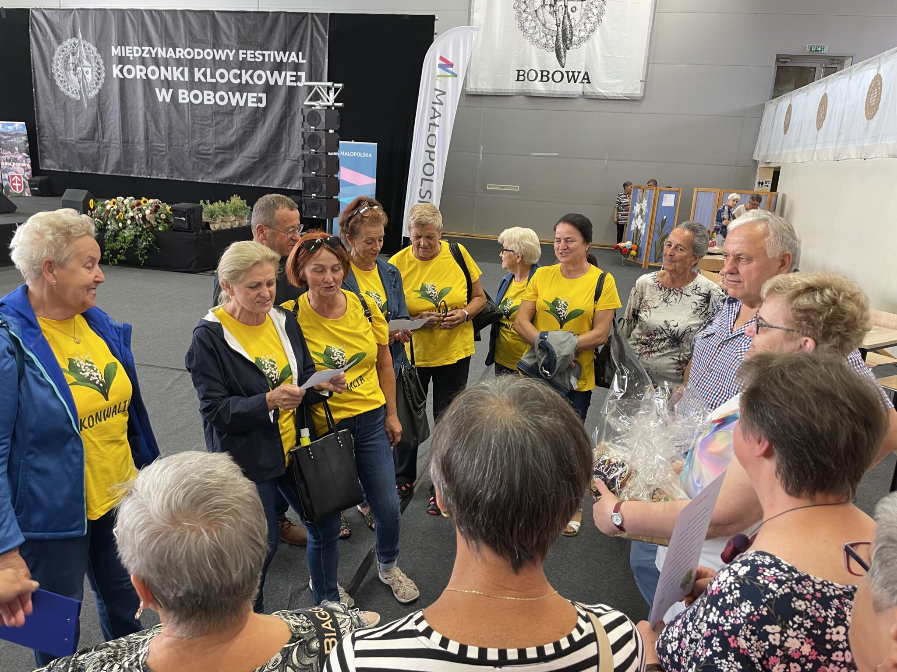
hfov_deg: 67.3
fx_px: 674
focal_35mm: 26
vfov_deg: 53.1
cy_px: 336
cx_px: 448
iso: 64
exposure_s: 1/50
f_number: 1.6
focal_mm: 4.2
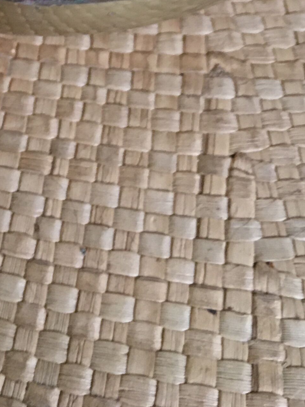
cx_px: 0
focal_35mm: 92
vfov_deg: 18.8
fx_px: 1081
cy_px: -198
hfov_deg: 15.8
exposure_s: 1/33
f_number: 2.2
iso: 200
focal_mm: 4.15
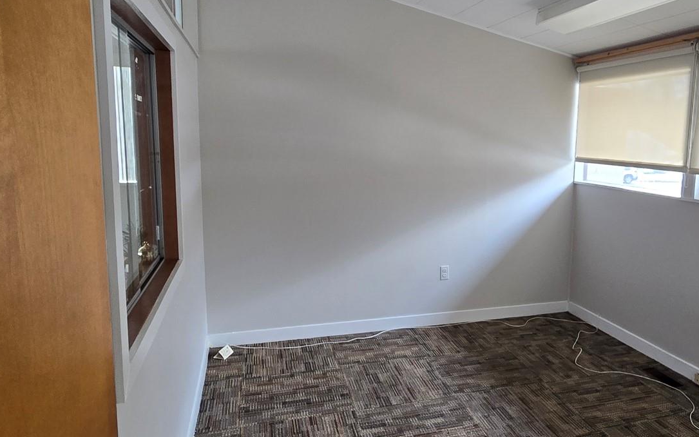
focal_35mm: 26
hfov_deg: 68.7
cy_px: 210
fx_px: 495
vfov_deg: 47.6
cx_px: 457
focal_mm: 2.2
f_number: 2.2
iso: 160
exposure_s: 1/60
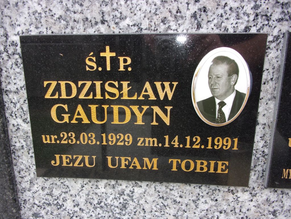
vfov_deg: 49.7
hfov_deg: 63.4
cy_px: 110
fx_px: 235
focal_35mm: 28
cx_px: 146
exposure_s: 1/70
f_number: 3.9
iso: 80
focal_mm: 5.1
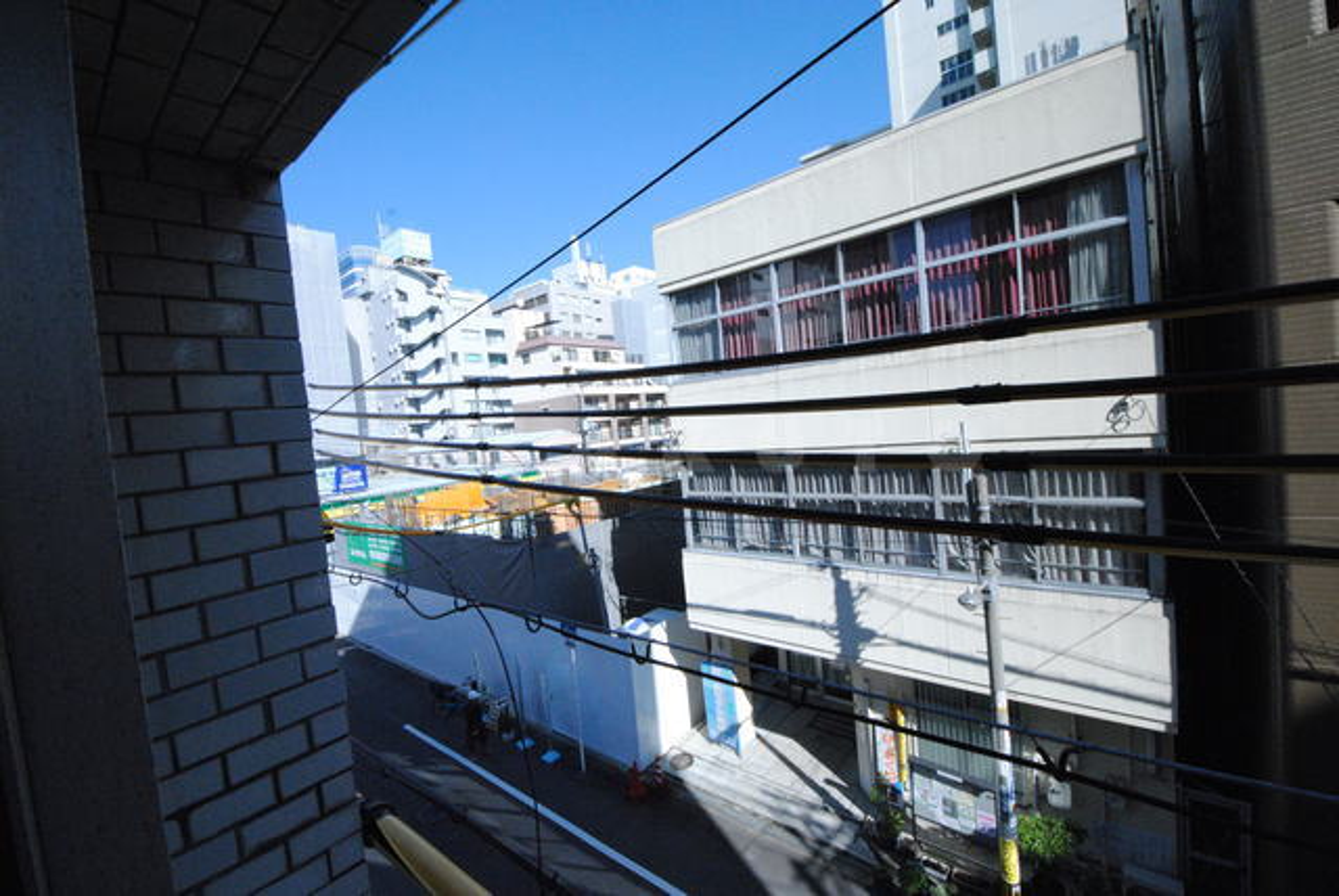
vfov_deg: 80.3
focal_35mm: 14
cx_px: 670
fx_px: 530
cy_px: 448
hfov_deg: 103.2
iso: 1600
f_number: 14
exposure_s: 1/800
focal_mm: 9.5
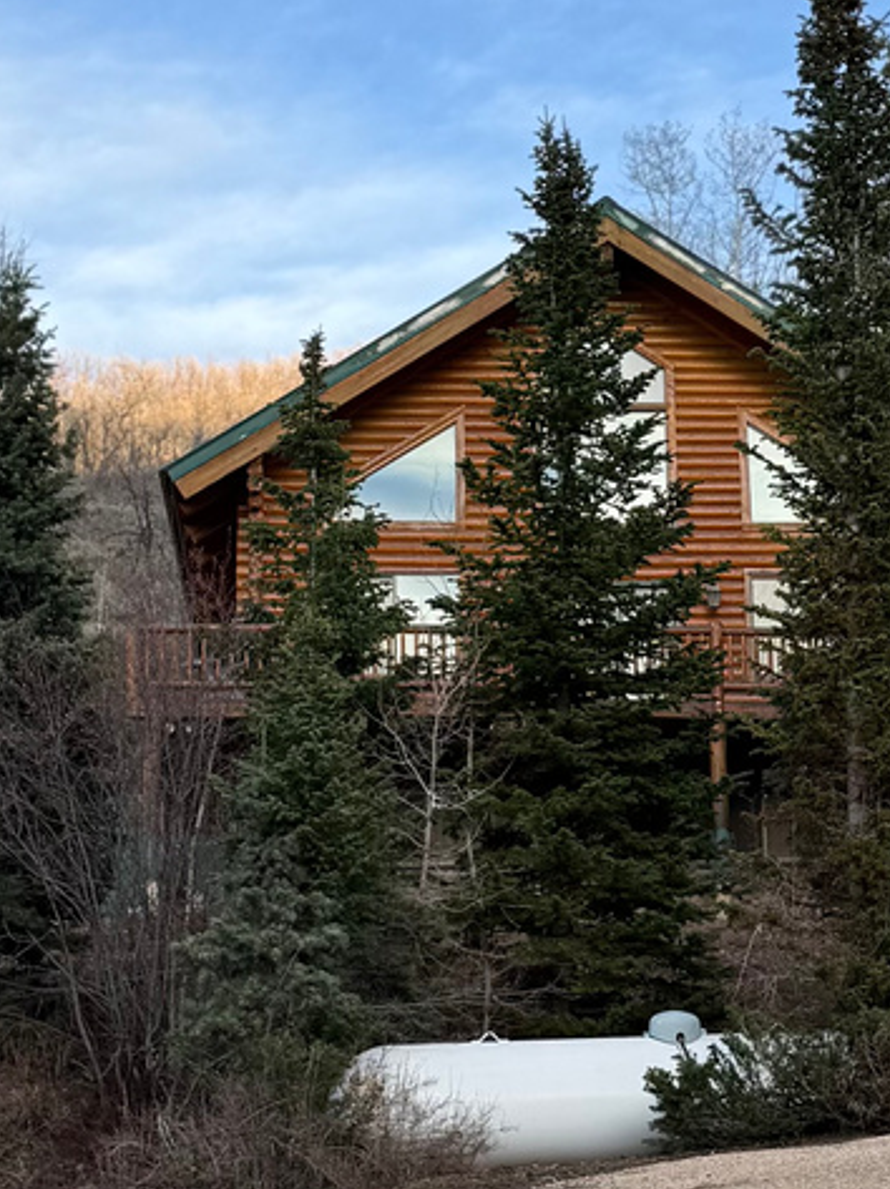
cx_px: 661
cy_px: 422
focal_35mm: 39
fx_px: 1339
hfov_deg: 36.0
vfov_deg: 47.3
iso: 80
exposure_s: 1/1042
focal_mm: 6.76
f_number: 1.78
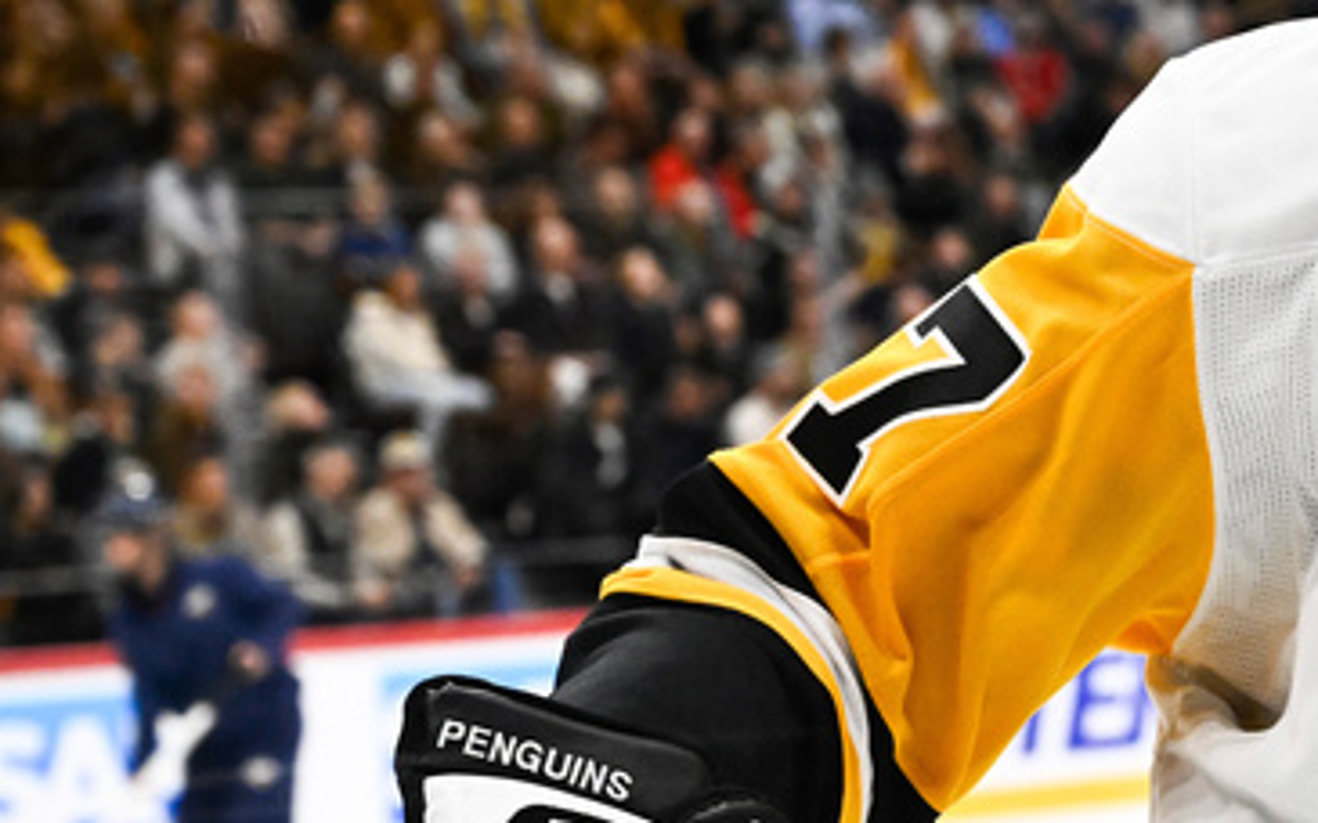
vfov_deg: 7.3
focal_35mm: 180
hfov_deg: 11.3
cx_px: 1831
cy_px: 597
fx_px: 6465
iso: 4000
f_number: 5
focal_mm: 63
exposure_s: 1/1250
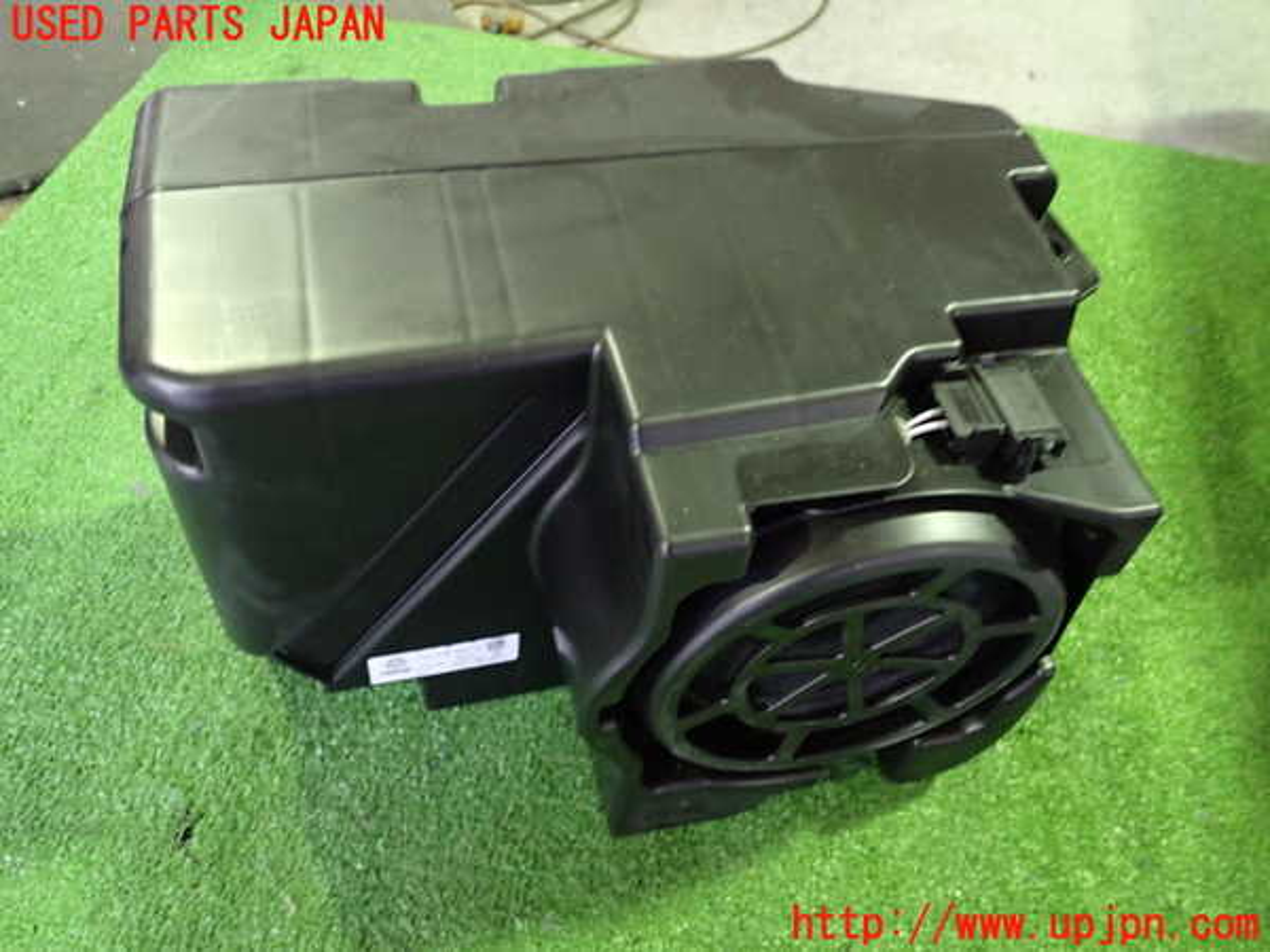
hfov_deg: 60.0
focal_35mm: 30
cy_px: 476
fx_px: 1101
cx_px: 635
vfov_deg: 46.8
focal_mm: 5.4
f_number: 2.3
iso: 800
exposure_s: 1/15
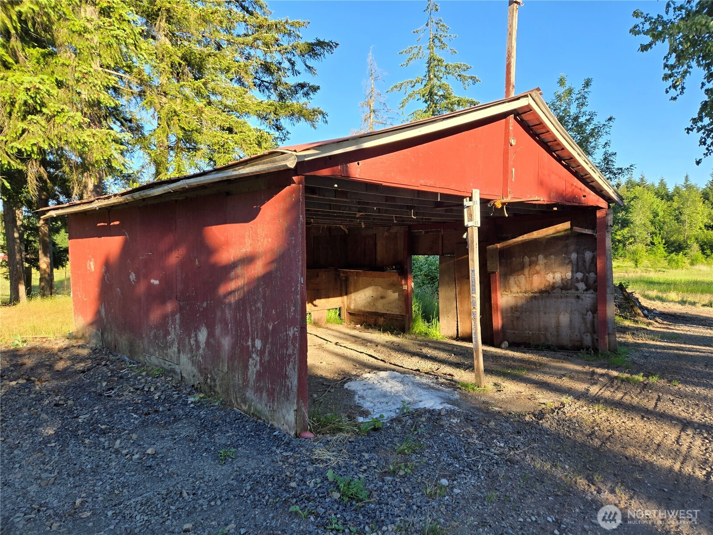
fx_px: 474
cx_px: 356
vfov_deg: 58.9
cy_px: 268
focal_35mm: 23
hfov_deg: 73.9
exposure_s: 1/553
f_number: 1.8
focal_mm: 5.4
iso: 25
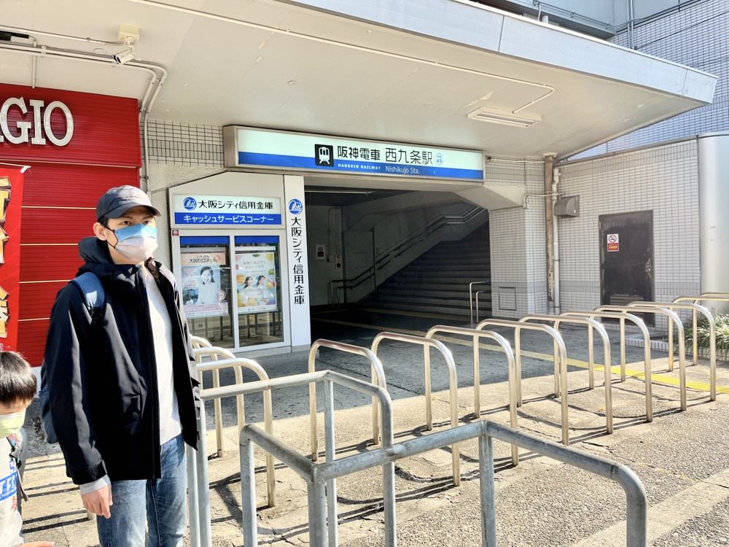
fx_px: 548
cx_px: 364
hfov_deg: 67.3
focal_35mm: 26
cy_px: 274
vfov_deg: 53.1
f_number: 1.6
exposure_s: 1/657
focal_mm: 5.1
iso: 50
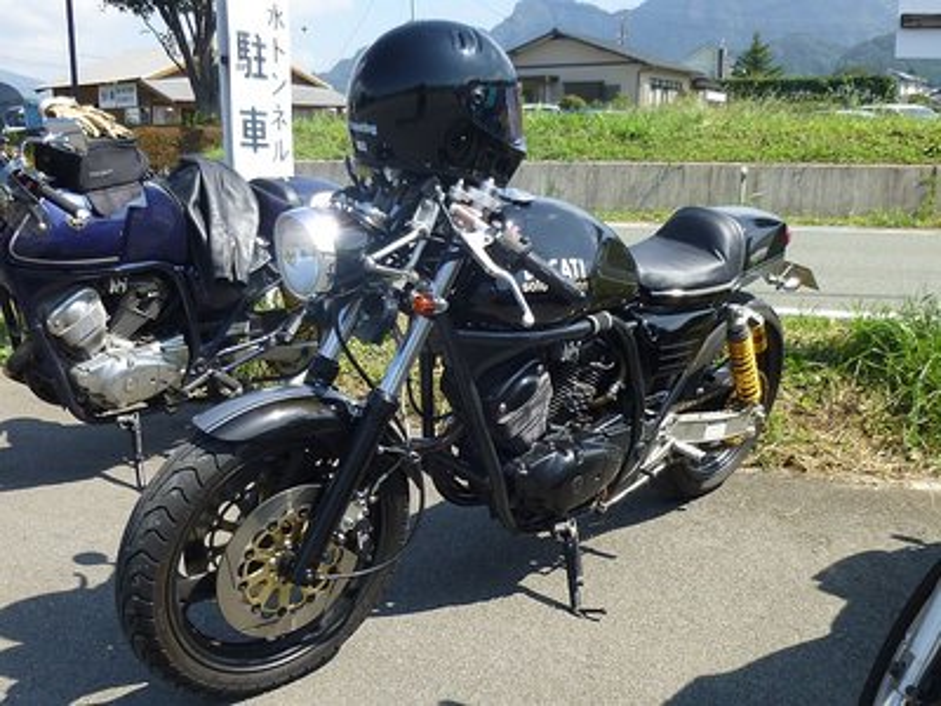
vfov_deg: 54.9
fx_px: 680
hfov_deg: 69.4
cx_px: 470
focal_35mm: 25
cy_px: 353
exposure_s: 1/640
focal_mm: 4.5
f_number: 3.1
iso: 100
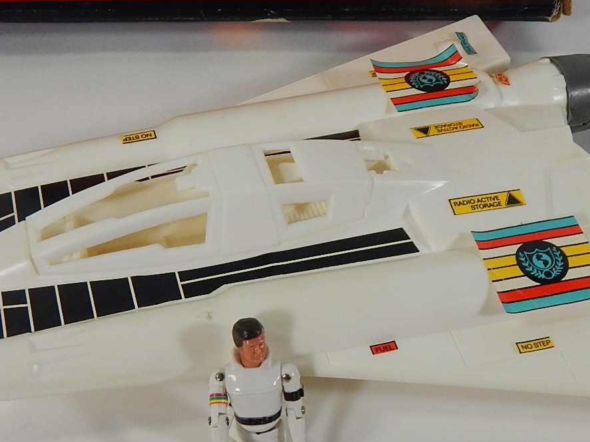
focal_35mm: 56
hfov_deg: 34.3
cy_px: 302
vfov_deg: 25.9
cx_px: 336
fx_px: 954
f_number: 3.2
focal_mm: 5.6
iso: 400
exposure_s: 1/200
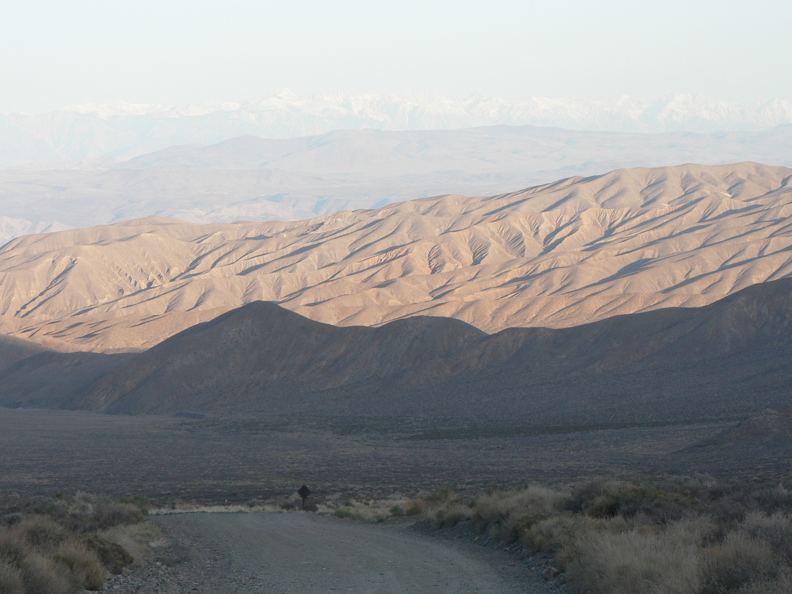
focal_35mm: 154
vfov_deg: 9.6
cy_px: 297
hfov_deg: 12.8
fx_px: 3523
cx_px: 396
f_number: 4
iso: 80
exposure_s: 1/200
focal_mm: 25.7
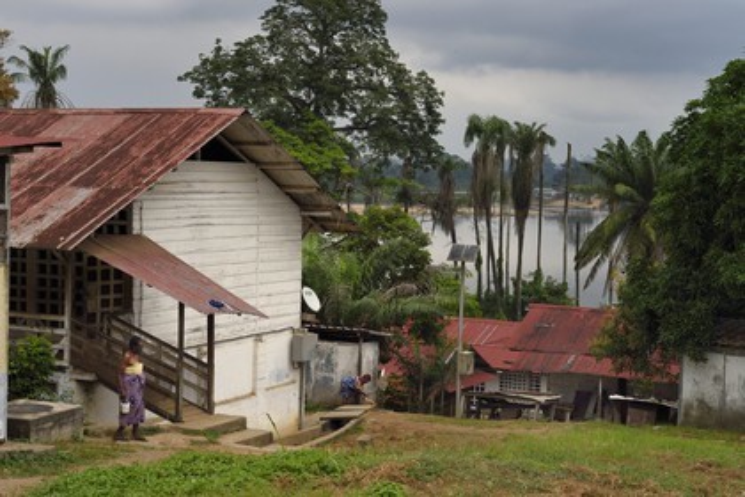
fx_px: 1159
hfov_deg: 35.6
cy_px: 248
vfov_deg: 24.2
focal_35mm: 56
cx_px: 372
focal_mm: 56
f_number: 13
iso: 800
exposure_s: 1/250
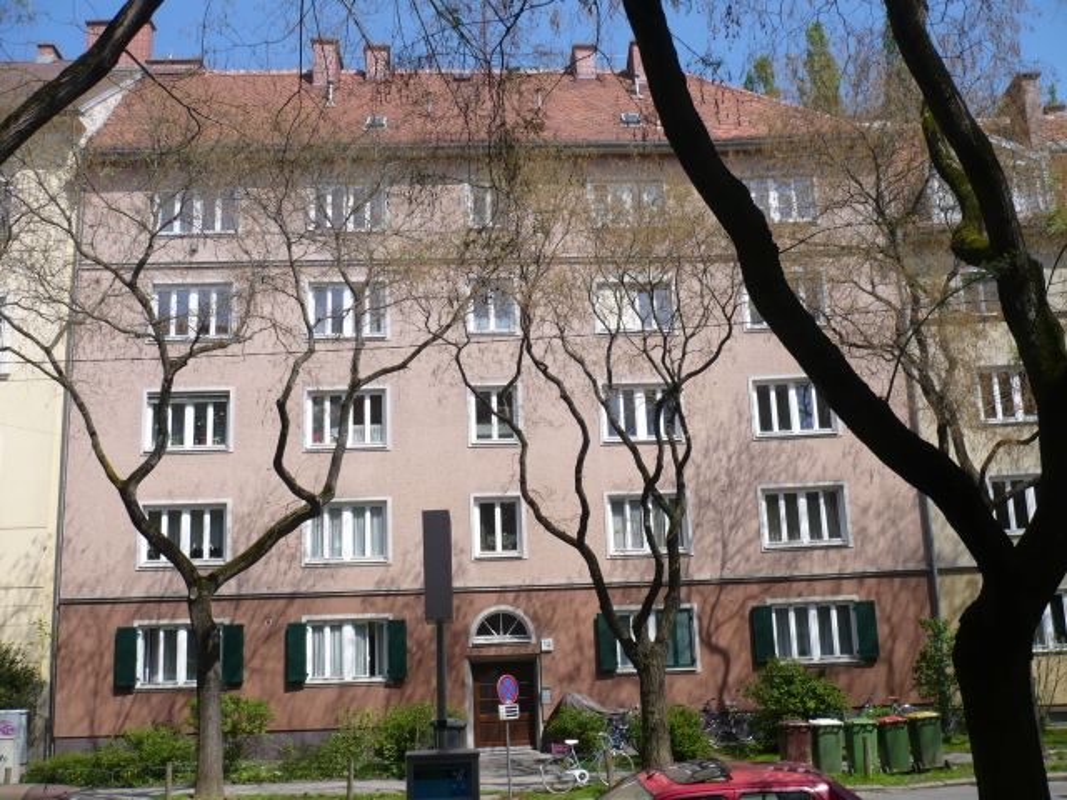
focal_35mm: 35
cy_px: 400
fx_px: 1079
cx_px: 534
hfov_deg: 52.6
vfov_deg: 40.7
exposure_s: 1/160
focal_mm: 5.8
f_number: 8
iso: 100
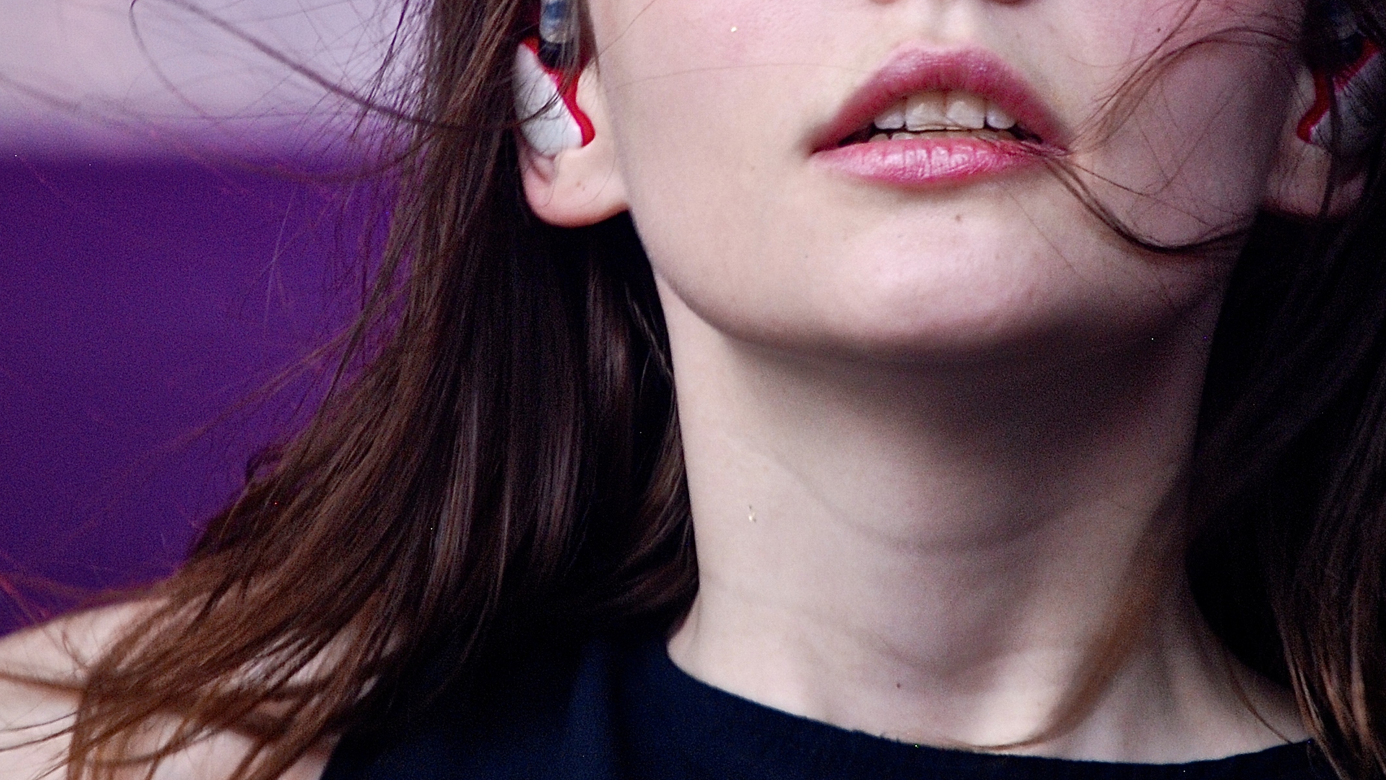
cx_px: 792
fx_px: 20983
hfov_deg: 3.8
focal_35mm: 571
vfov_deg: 2.1
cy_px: 181
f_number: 5.6
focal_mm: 200
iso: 400
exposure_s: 1/100
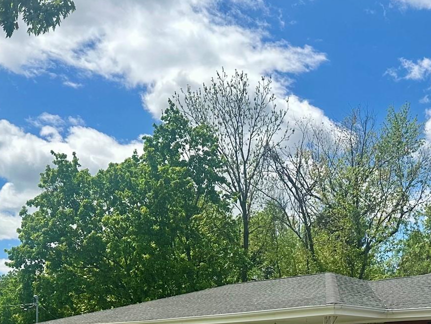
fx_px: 710
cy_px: 365
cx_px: 338
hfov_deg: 32.9
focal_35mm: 57
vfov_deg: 23.9
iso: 80
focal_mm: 6.86
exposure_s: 1/5263
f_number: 1.78
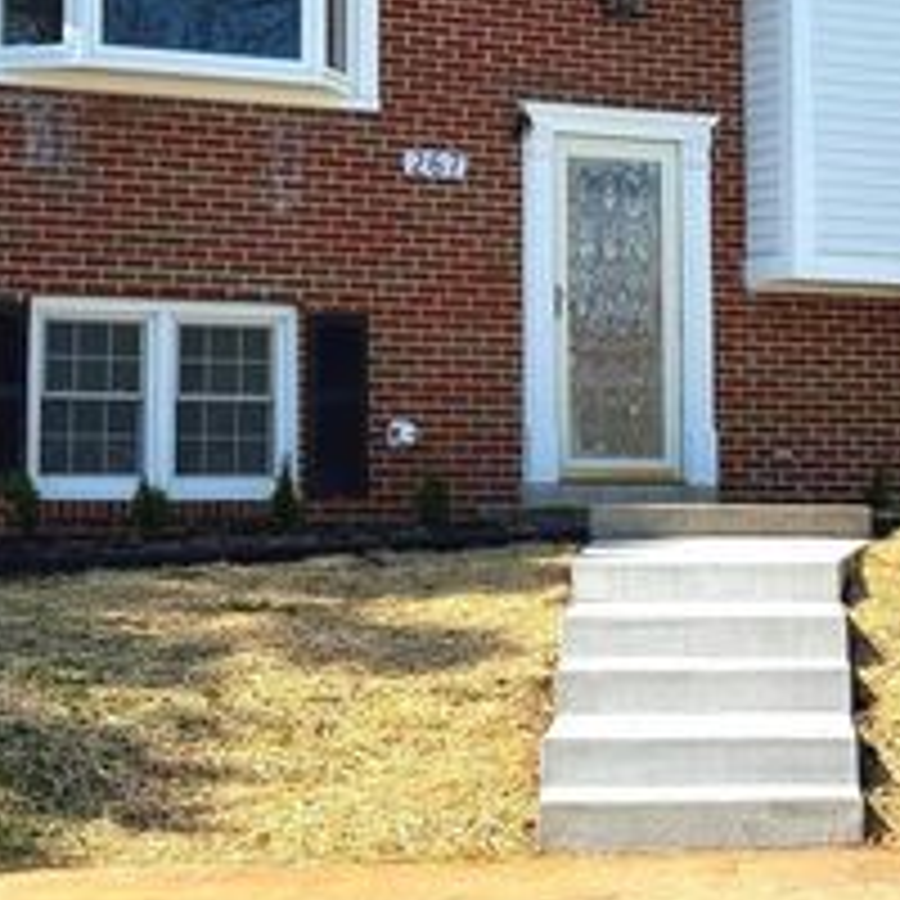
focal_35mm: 106
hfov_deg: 16.4
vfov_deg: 16.3
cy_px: 146
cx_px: 585
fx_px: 3118
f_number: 1.78
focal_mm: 6.76
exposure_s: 1/2959
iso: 64
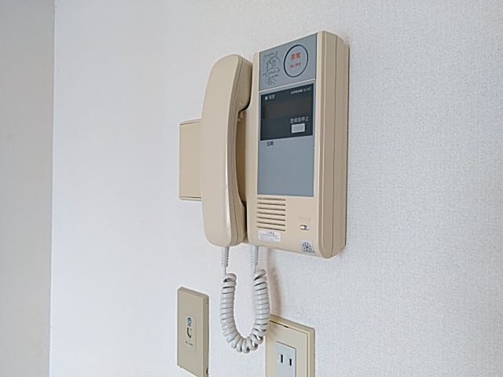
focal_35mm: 27
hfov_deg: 65.3
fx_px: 392
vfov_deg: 51.4
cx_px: 252
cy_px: 188
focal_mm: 3.46
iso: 114
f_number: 2.2
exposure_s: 1/30
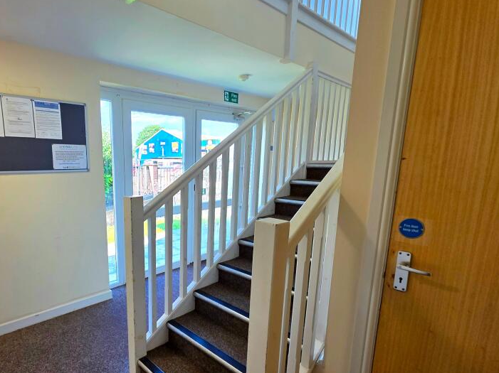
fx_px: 274
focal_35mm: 19
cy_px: 212
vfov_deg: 68.3
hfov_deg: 82.5
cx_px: 177
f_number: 1.9
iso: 40
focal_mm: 2.2
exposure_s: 1/101
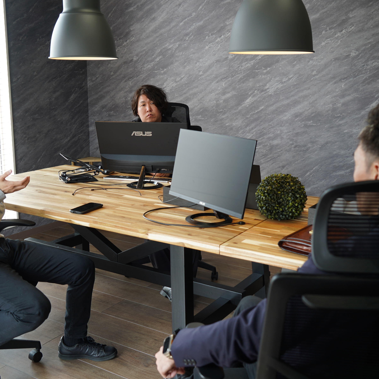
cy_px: 187
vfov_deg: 40.9
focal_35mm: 41
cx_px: 171
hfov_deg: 40.9
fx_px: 508
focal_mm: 30
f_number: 4
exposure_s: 1/30
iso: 125
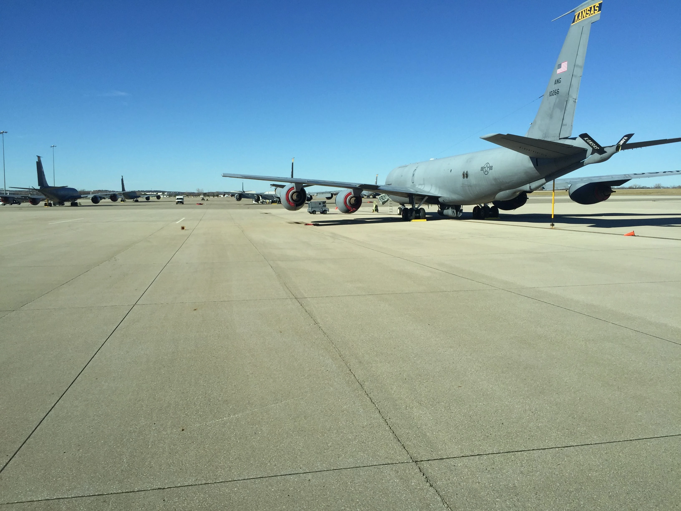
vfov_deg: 48.2
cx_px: 340
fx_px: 571
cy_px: 256
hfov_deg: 61.7
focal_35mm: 29
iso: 32
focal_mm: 4.15
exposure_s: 1/775
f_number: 2.2
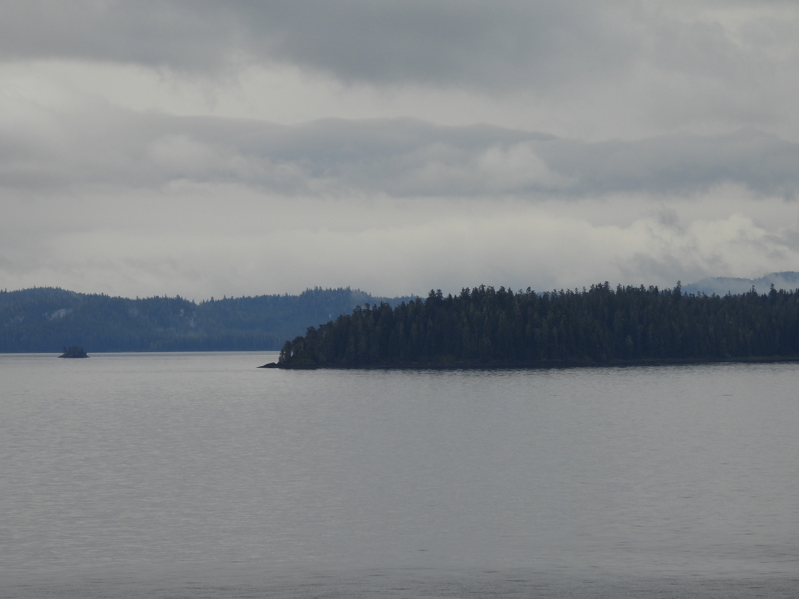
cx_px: 400
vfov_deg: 5.7
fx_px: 6001
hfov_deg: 7.6
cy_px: 300
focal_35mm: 260
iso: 100
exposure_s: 1/250
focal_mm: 46.4
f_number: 4.5
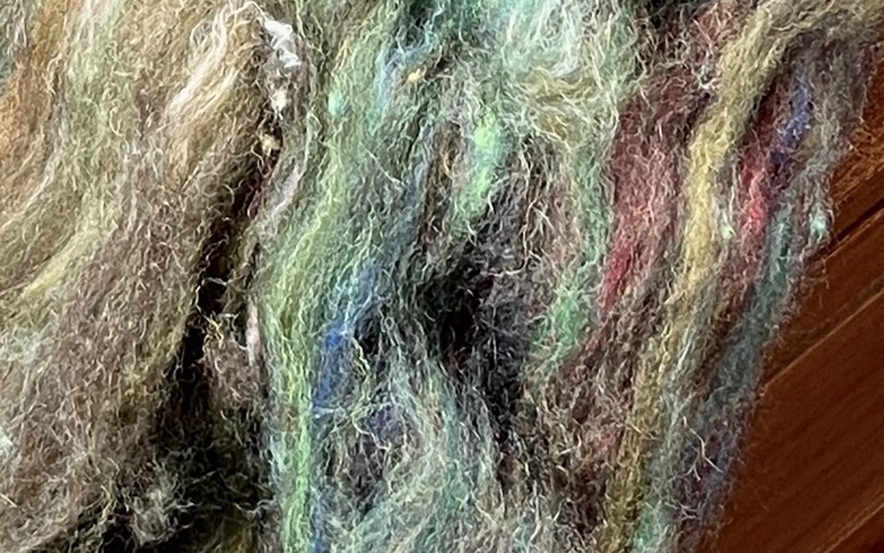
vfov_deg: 15.5
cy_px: -36
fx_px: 1976
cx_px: 138
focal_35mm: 82
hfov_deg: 24.7
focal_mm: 5.1
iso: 125
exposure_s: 1/65
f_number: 1.6
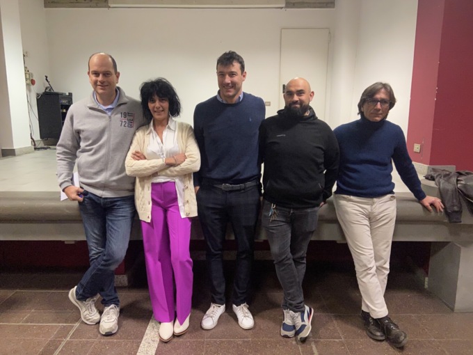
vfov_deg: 53.1
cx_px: 236
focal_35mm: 26
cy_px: 178
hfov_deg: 67.3
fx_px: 355
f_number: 1.8
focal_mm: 4.25
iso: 400
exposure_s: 1/50
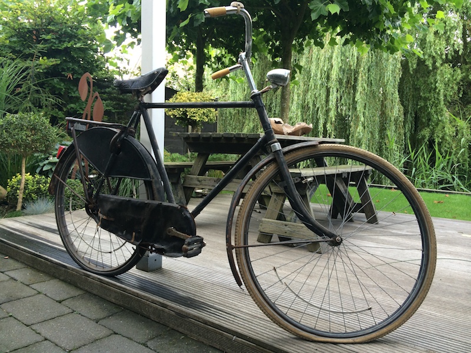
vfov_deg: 46.8
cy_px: 176
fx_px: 408
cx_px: 236
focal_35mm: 30
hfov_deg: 60.0
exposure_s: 1/120
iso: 50
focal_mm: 4.12
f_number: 2.2
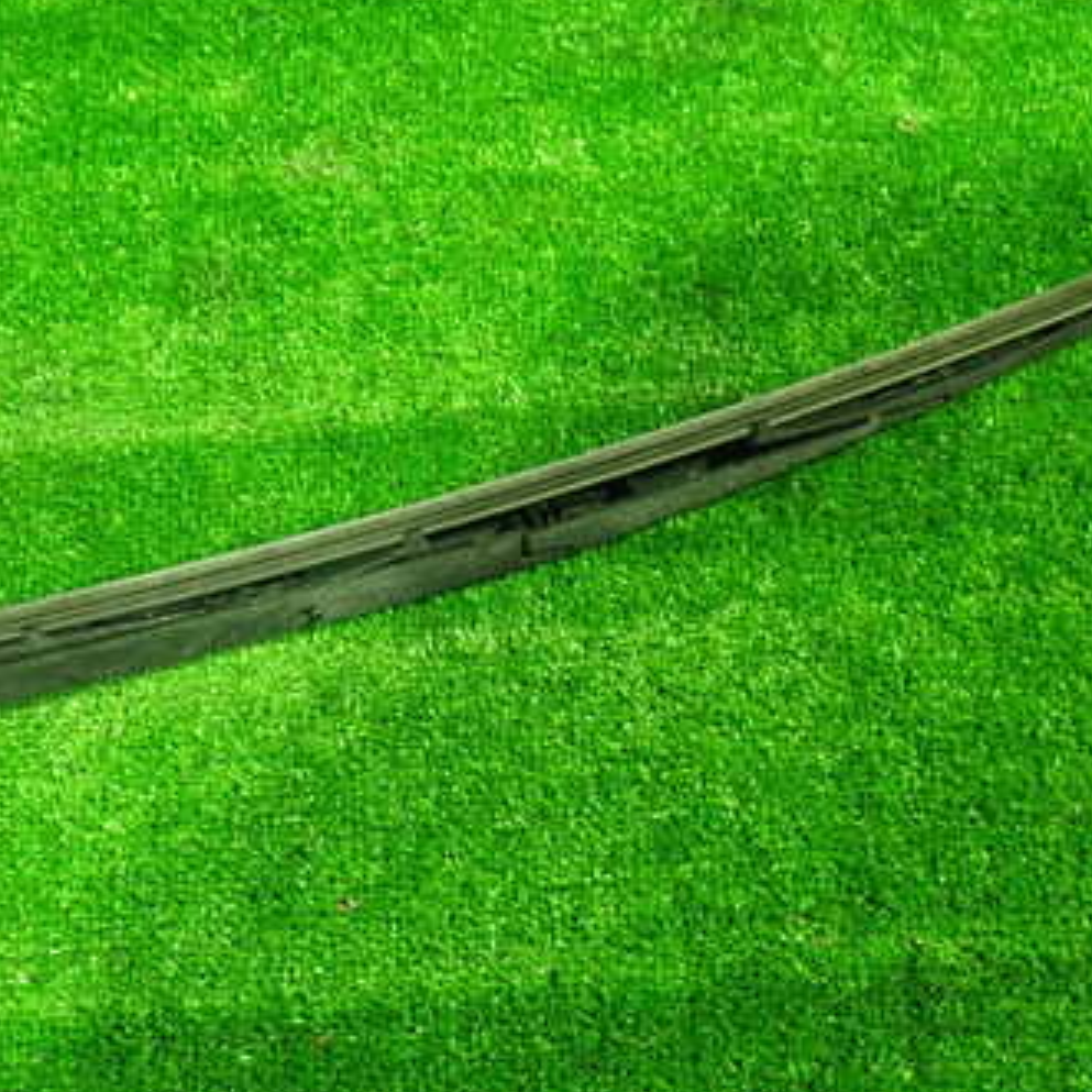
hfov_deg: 34.9
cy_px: 538
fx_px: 1713
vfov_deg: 35.4
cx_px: 323
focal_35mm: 48
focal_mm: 5.4
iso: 800
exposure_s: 1/25
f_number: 2.3
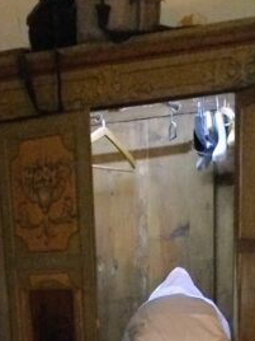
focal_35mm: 92
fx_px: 904
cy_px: 623
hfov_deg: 15.9
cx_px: 30
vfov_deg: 17.2
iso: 2213
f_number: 1.8
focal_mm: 5.56
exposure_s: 1/30
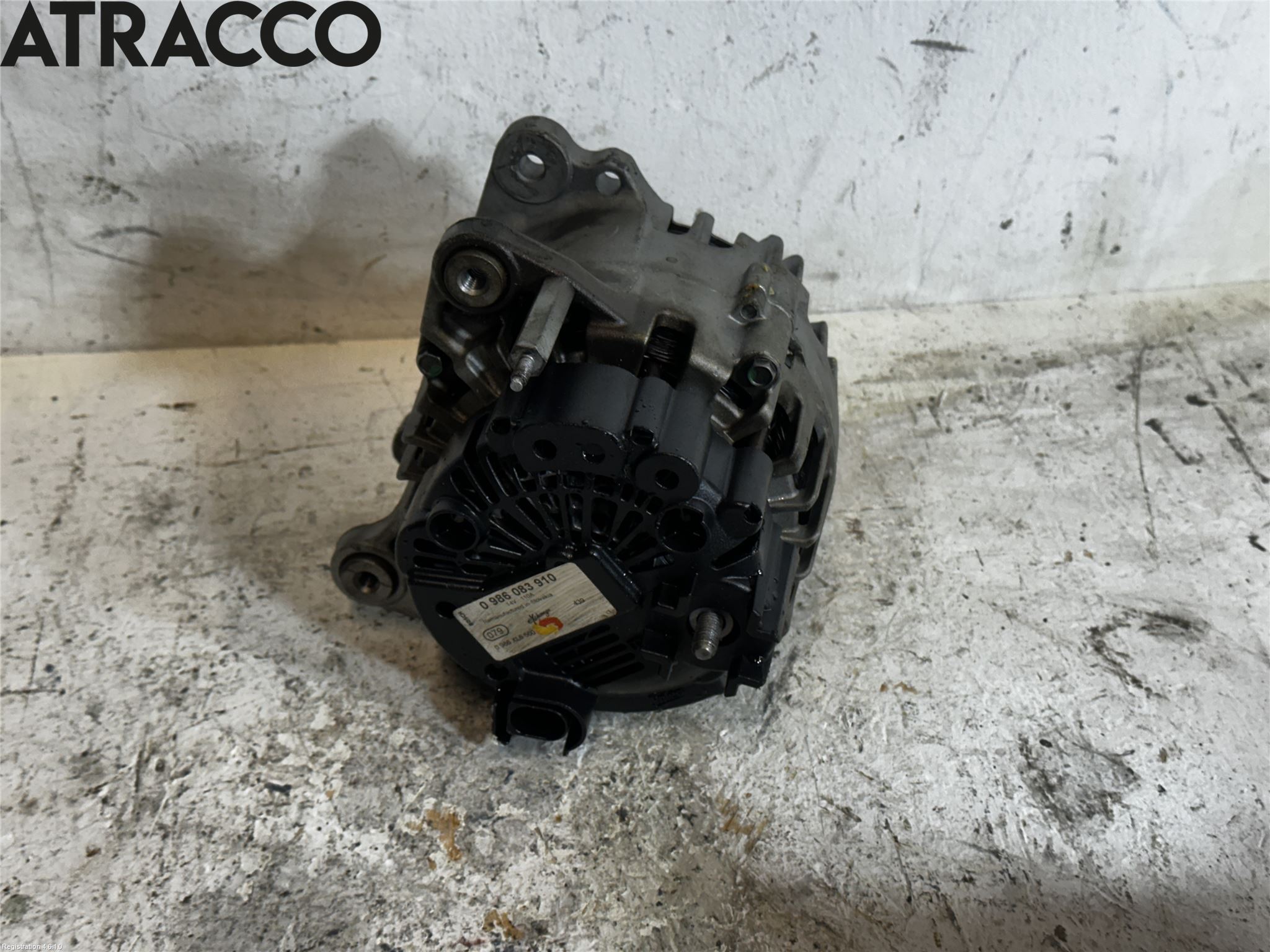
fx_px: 1761
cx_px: 635
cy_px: 476
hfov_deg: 39.7
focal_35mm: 48
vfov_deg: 30.3
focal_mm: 6.86
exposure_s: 1/100
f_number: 1.78
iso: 160
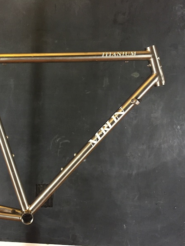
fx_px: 278
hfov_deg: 35.3
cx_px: 29
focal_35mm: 39
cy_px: 123
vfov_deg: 47.9
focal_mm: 4.15
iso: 200
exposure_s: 1/30
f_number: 2.2
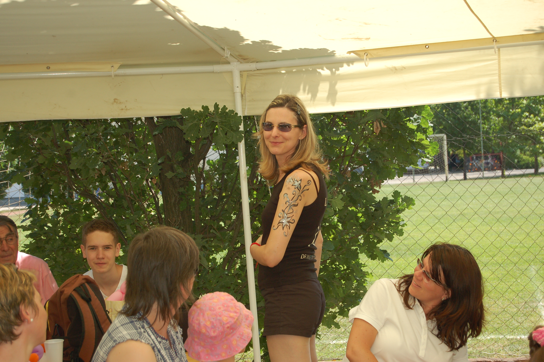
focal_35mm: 82
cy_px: 181
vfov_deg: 16.5
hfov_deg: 24.6
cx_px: 272
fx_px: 1246
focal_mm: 55
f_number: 5.6
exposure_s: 1/500
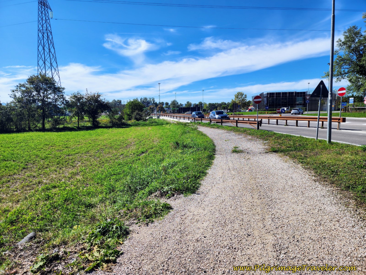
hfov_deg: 73.9
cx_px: 183
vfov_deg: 58.9
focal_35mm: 23
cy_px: 138
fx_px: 243
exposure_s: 1/1354
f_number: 1.8
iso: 12
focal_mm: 6.4
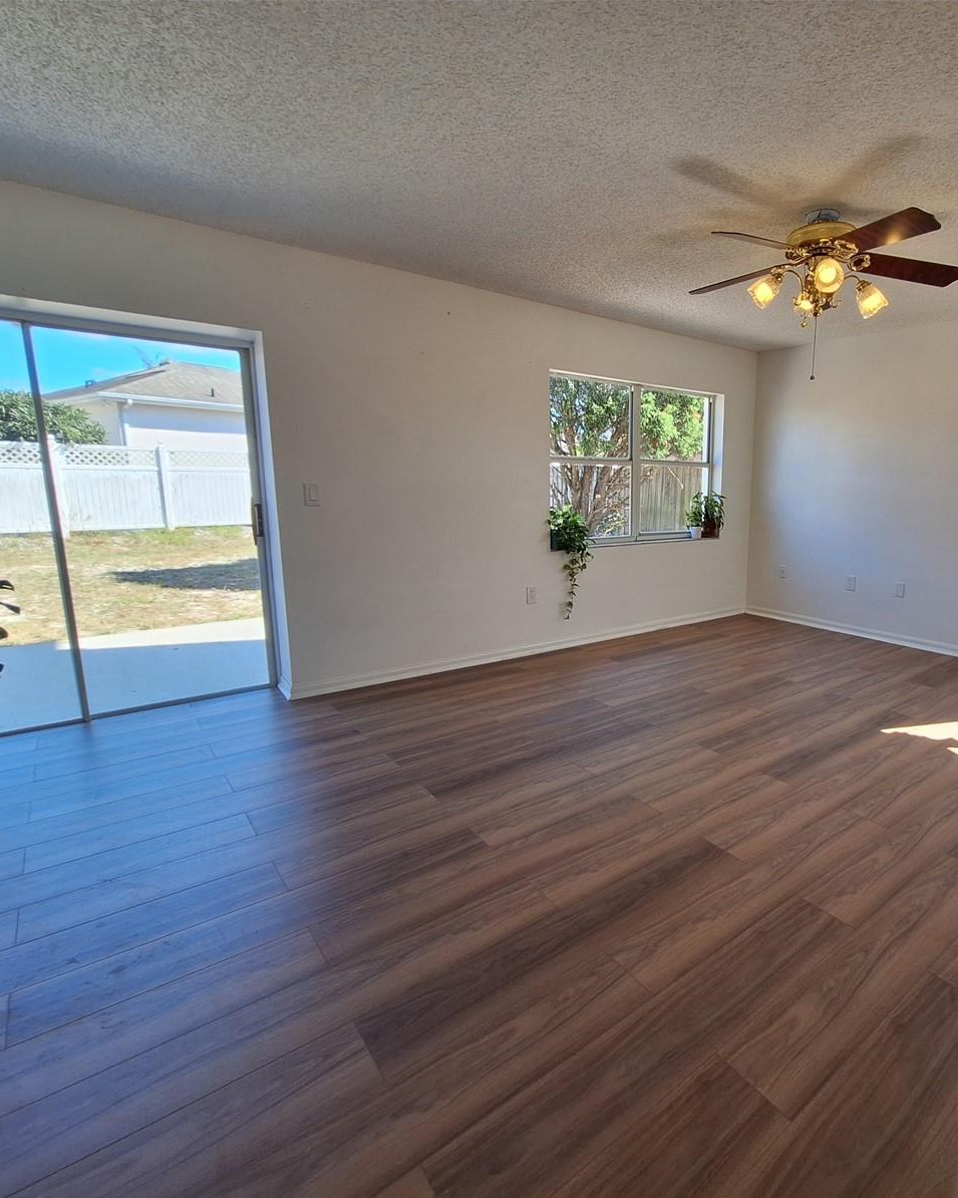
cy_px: 601
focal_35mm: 17
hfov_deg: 75.1
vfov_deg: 89.6
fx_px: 603
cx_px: 620
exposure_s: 1/277
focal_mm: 1.74
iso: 40
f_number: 2.2
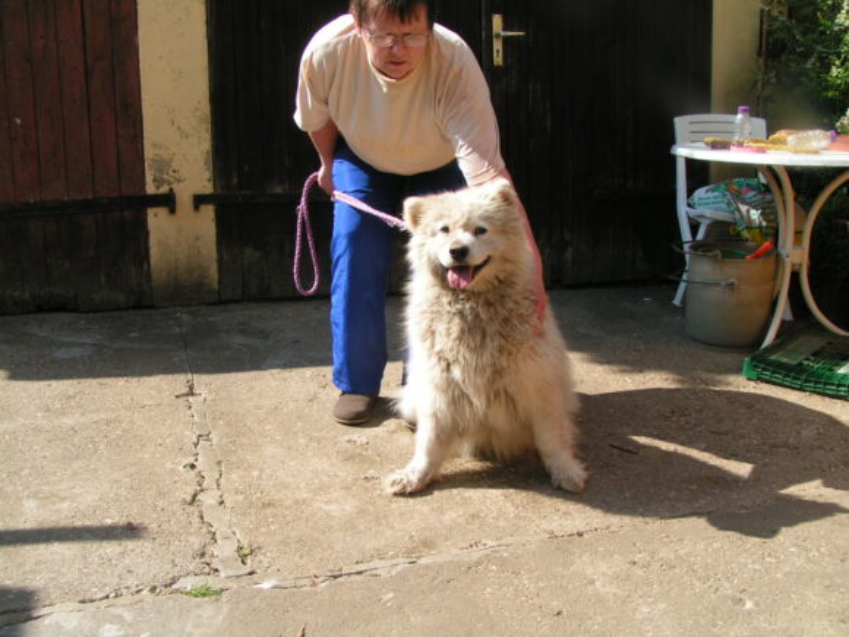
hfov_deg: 49.0
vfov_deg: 37.7
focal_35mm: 38
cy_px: 318
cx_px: 424
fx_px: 932
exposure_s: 1/200
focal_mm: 5.8
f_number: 5.6
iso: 50
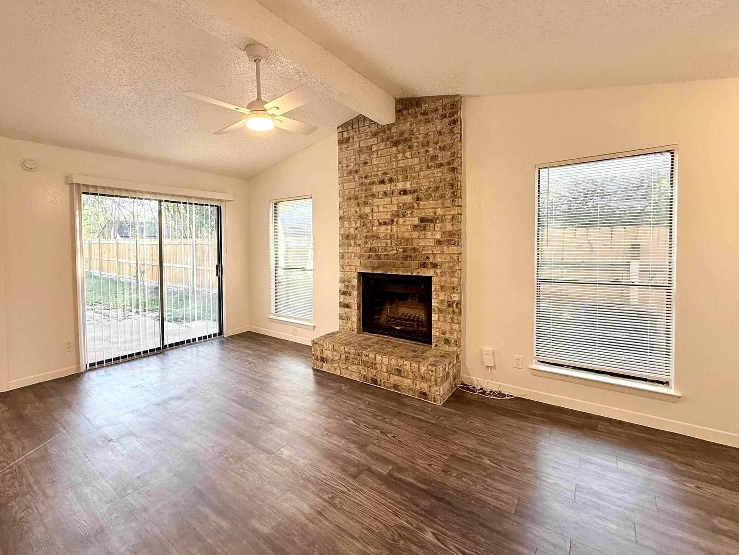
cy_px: 254
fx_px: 342
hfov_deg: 94.3
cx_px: 337
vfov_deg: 77.9
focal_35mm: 16
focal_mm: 2.22
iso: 200
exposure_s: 1/120
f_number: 2.2
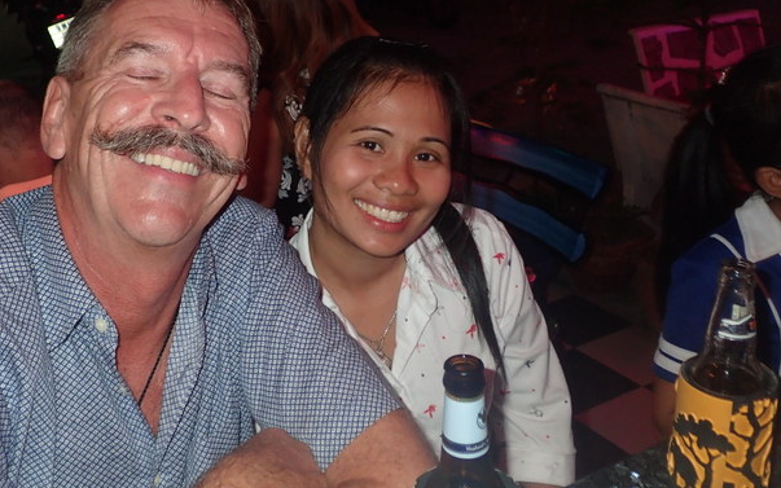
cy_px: 186
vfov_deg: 28.5
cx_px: 308
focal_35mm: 45
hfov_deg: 44.1
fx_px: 958
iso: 250
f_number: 2.4
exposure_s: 1/30
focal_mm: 5.87
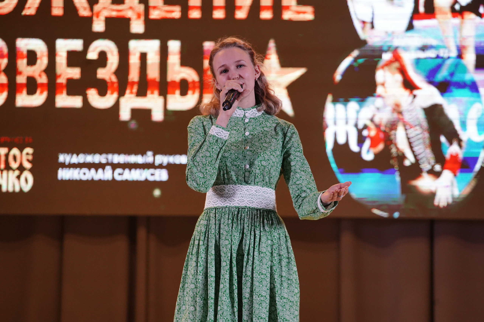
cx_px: 242
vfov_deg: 6.9
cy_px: 161
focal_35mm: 200
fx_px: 2689
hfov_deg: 10.3
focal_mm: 200
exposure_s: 1/400
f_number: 5
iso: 3200
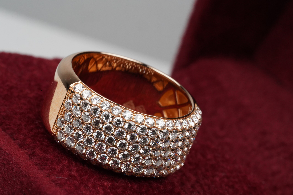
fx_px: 855
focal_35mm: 105
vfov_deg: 13.0
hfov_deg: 19.5
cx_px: 146
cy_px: 98
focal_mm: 105
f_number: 22
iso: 6400
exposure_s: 1/100
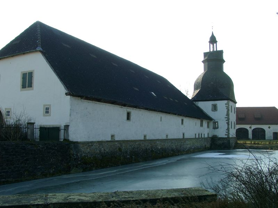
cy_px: 104
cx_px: 139
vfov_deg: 41.8
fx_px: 273
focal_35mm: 34
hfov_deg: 54.0
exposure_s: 1/268
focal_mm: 7.13
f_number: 4
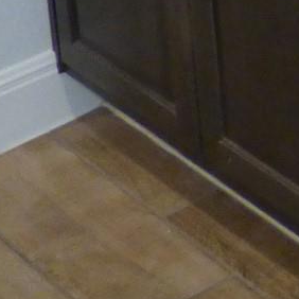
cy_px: -506
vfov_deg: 9.0
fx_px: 1632
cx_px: 820
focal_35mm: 167
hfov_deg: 9.0
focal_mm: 4.61
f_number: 3.1
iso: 400
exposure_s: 1/30
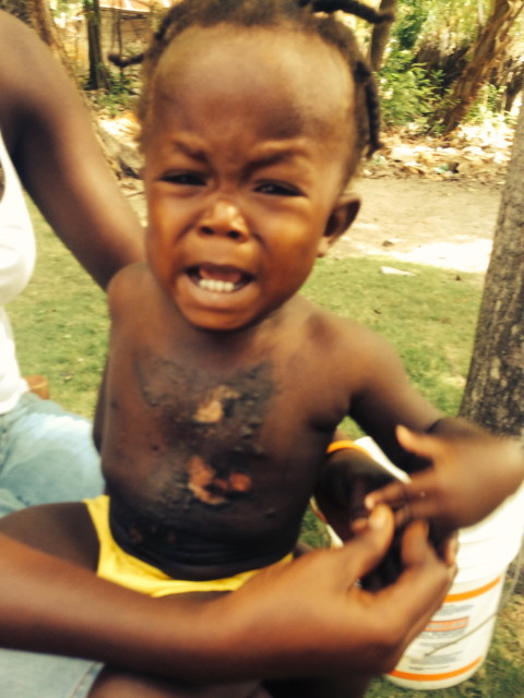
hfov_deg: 46.8
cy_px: 349
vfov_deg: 60.0
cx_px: 262
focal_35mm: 30
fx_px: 606
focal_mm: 4.12
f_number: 2.2
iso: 40
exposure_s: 1/60
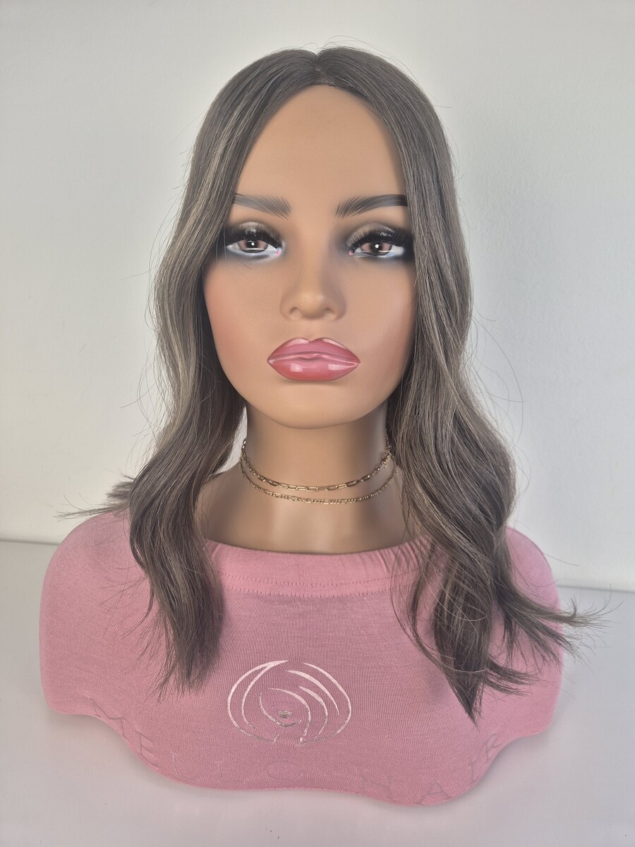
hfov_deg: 58.9
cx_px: 318
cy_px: 424
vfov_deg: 73.9
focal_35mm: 23
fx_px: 563
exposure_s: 1/100
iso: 50
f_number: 1.8
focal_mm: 5.4
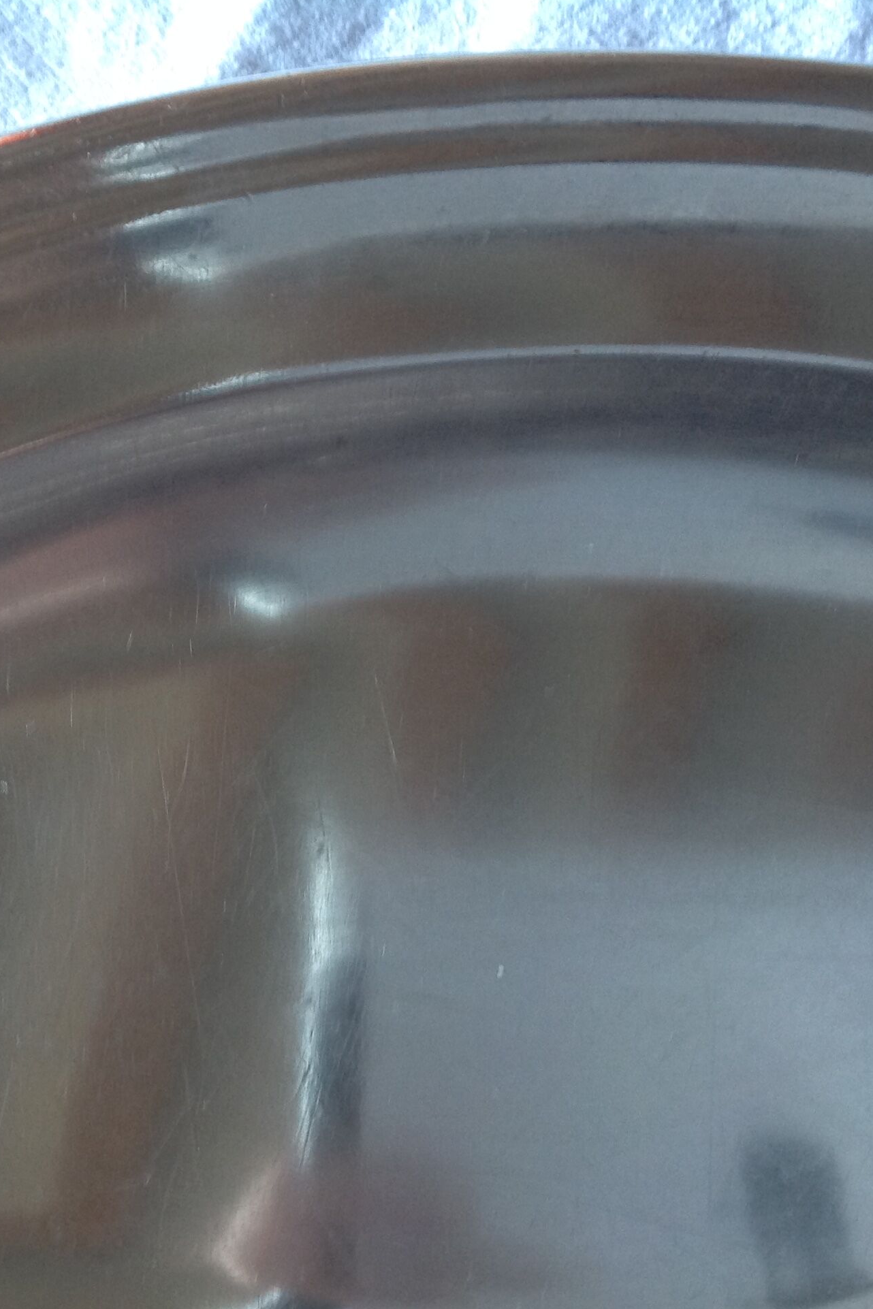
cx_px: 309
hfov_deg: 27.4
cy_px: 651
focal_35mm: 49
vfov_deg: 40.3
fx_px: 1782
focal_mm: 4.28
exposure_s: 1/15
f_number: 2.4
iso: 125
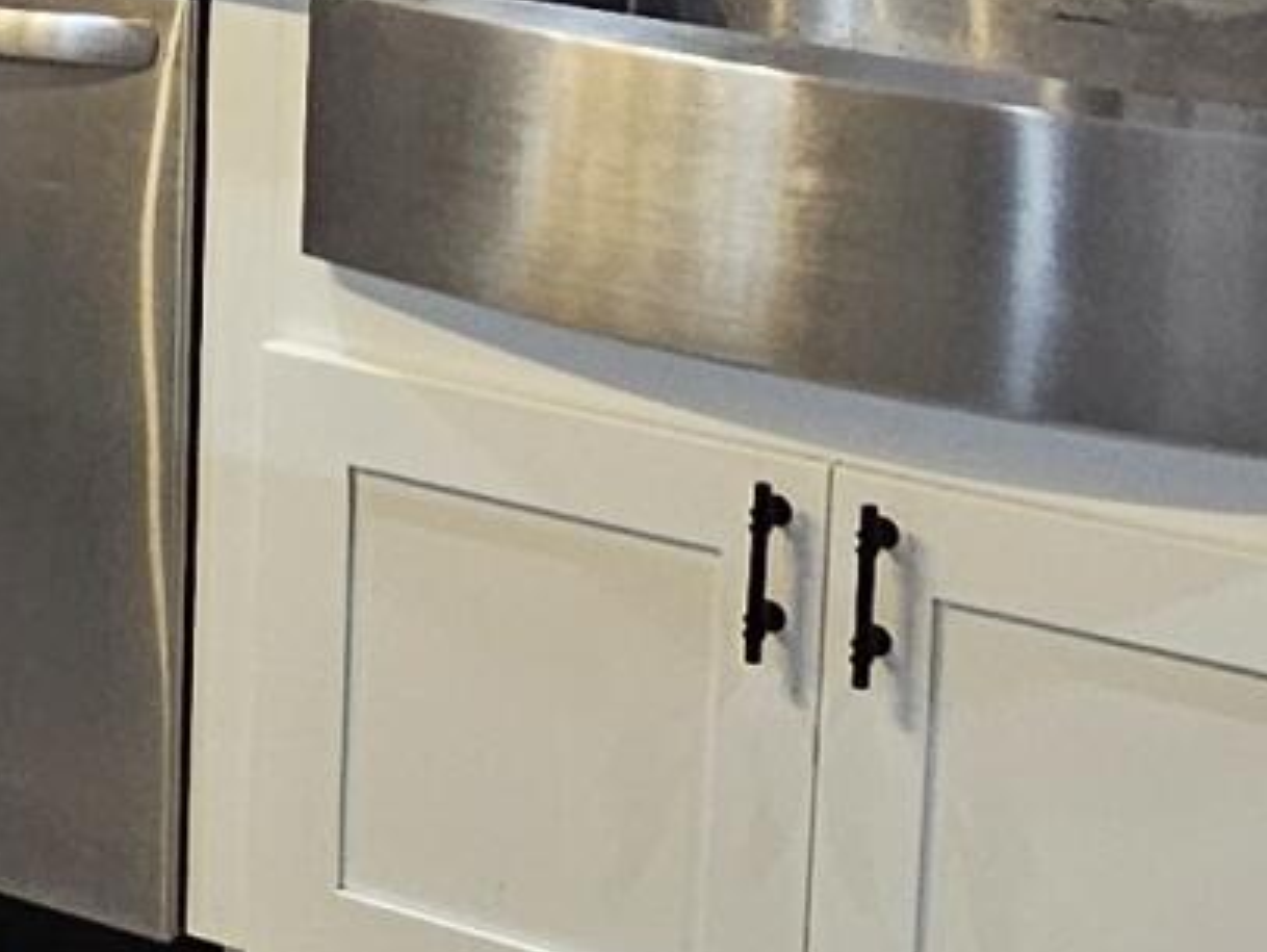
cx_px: 212
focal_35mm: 96
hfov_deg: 20.2
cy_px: -206
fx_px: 3516
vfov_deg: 14.9
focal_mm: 2.2
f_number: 2.2
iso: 250
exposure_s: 1/60
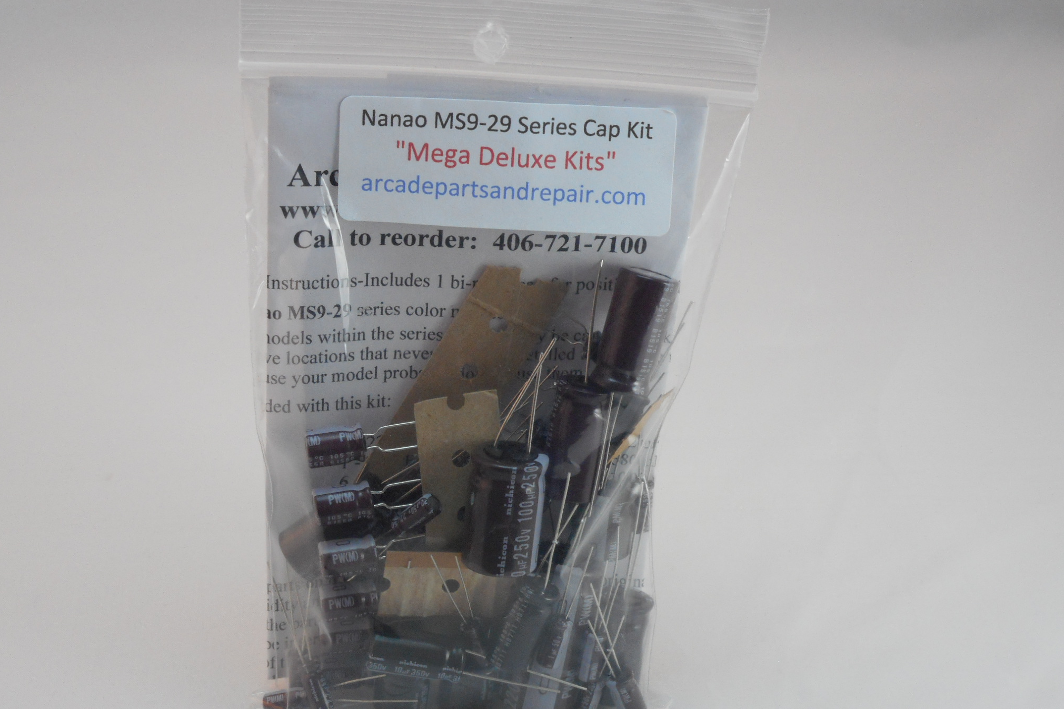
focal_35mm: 69
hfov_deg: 29.2
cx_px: 500
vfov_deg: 19.7
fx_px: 2039
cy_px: 433
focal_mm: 10.5
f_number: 5.1
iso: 280
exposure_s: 1/30
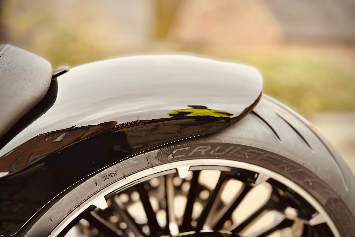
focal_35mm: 50
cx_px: 178
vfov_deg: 27.0
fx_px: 493
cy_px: 132
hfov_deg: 39.6
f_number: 1.78
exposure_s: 1/227
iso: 80
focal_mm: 6.86
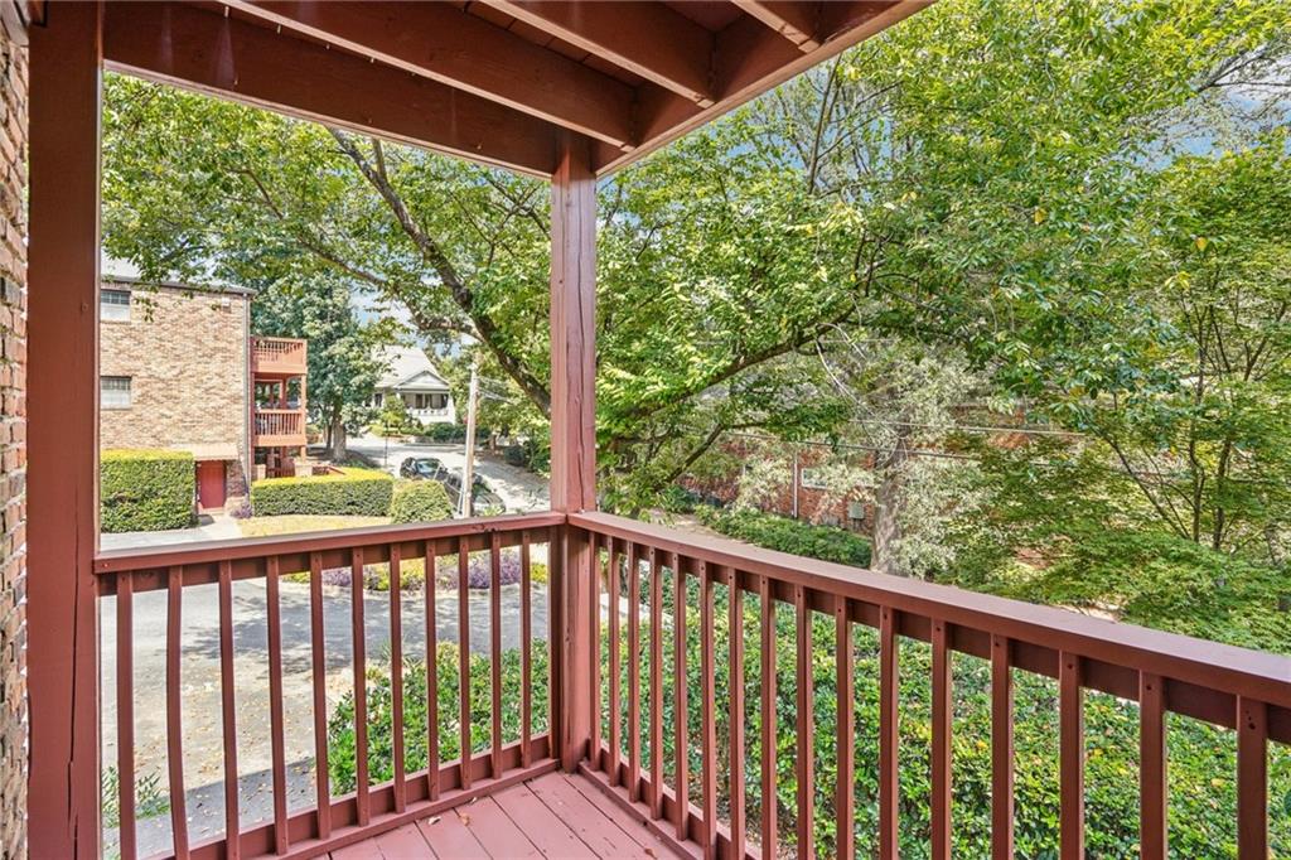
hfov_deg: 96.8
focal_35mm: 16
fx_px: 574
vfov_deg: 73.7
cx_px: 646
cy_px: 430
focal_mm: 16
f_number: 8
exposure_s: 1/30
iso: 200
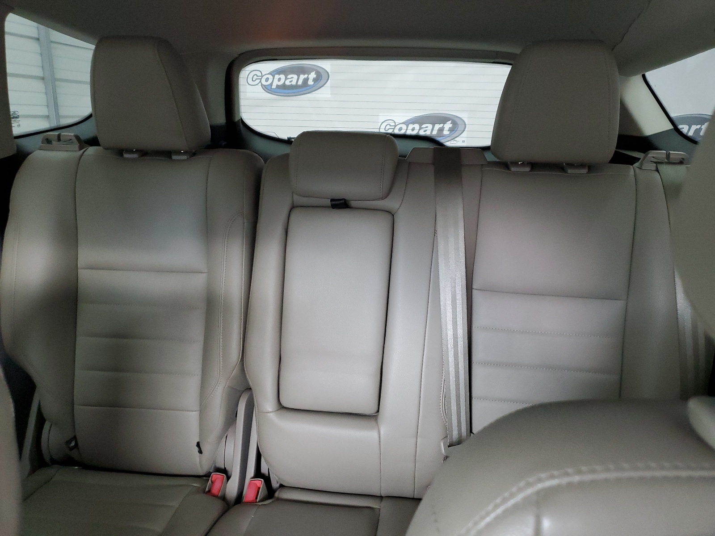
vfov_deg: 53.1
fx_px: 537
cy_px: 268
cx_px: 358
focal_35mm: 26
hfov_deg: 67.3
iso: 299
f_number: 1.5
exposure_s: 1/60.2
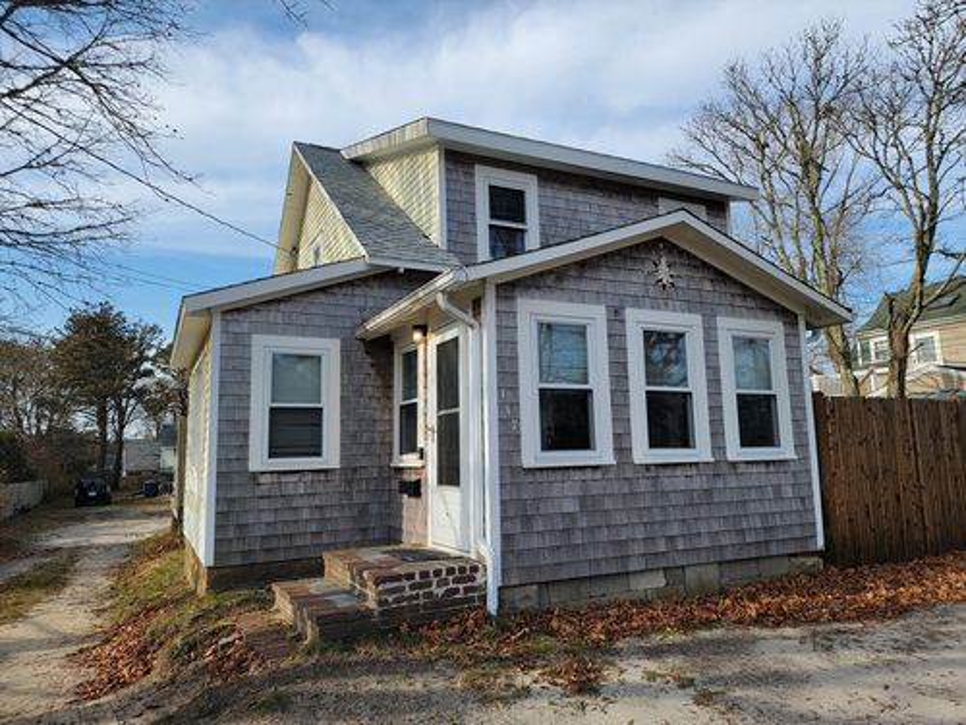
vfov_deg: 56.8
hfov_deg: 71.6
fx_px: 670
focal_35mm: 24
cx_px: 483
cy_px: 362
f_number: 1.8
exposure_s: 1/616
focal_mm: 6.7
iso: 16
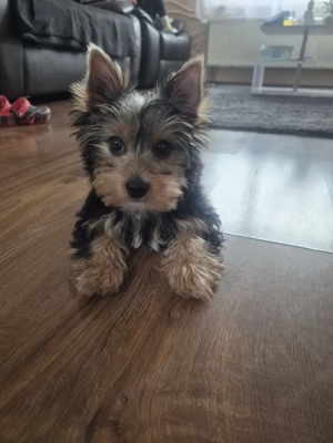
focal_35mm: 23
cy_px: 222
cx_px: 166
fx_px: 295
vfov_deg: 73.9
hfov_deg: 58.9
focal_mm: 5.4
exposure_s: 1/100
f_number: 1.8
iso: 800
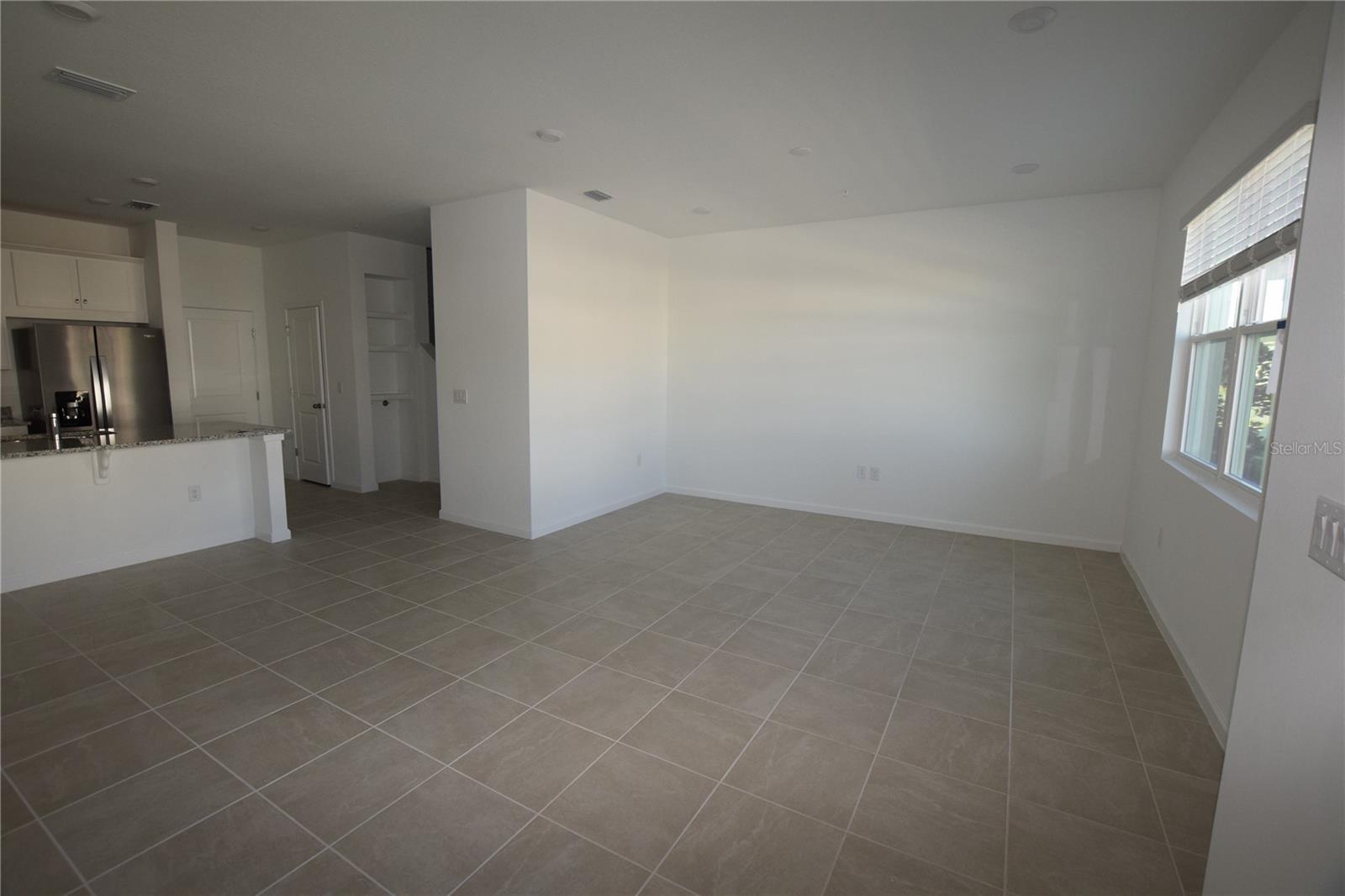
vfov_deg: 77.3
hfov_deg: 100.4
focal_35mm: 15
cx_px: 672
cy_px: 448
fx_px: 560
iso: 800
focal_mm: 10
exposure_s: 1/125
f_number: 5.6
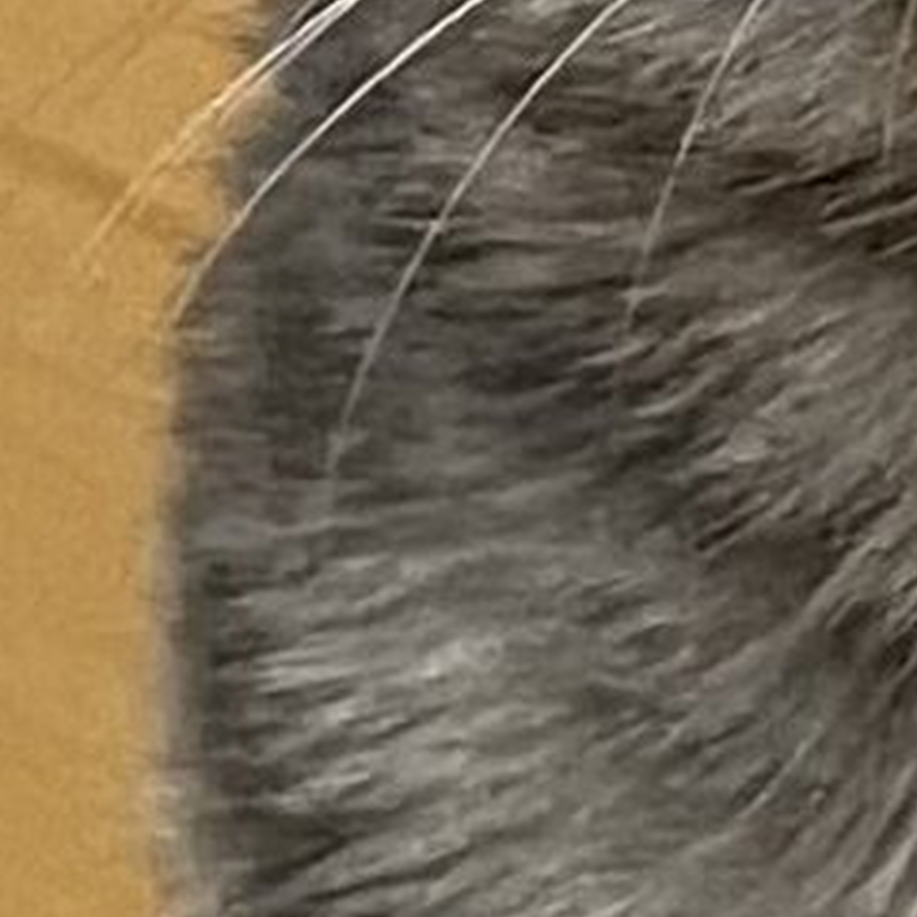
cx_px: 1708
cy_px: 906
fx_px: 7313
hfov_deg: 7.0
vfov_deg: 7.1
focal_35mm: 244
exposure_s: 1/40
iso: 400
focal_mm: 4.2
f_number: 1.6
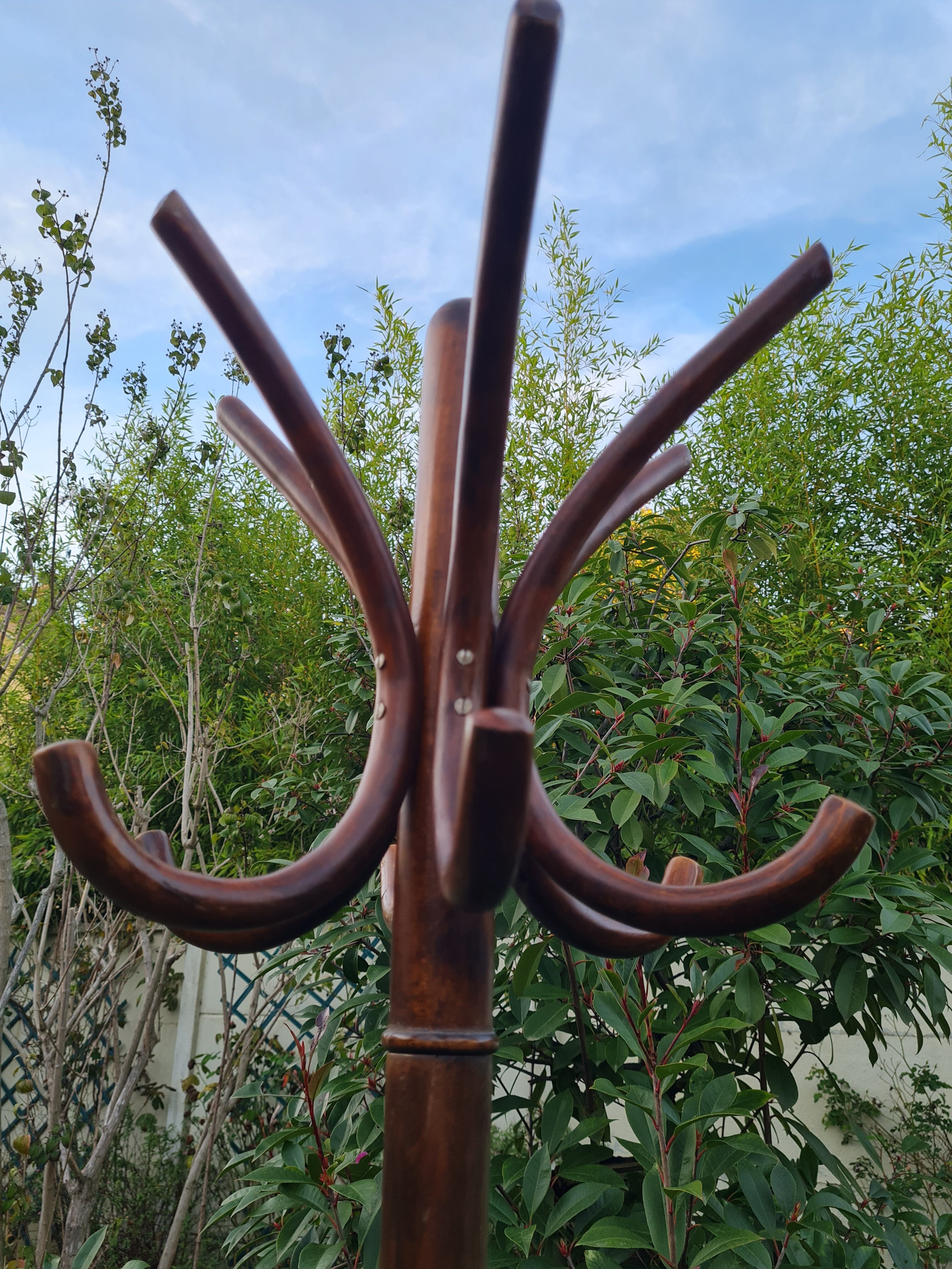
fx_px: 953
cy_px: 634
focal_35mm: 26
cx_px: 476
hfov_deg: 53.1
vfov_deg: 67.3
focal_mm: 5.4
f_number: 1.8
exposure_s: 1/184
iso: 50
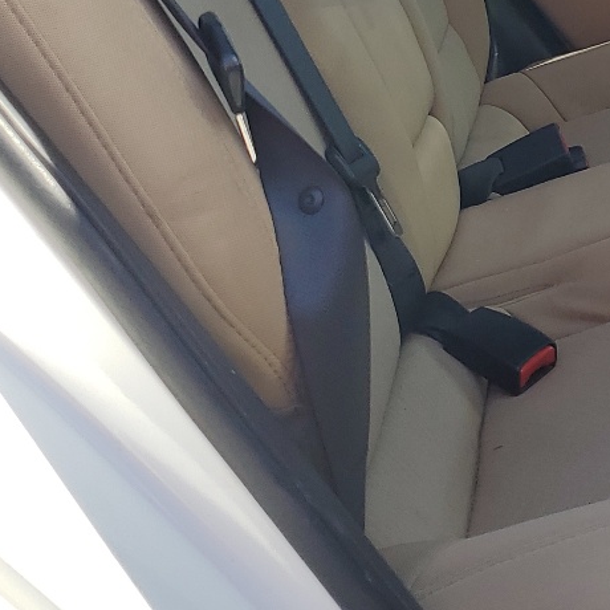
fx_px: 1595
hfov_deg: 20.8
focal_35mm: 80
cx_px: 629
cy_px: 48
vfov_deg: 21.1
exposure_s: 1/588
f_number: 1.5
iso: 50
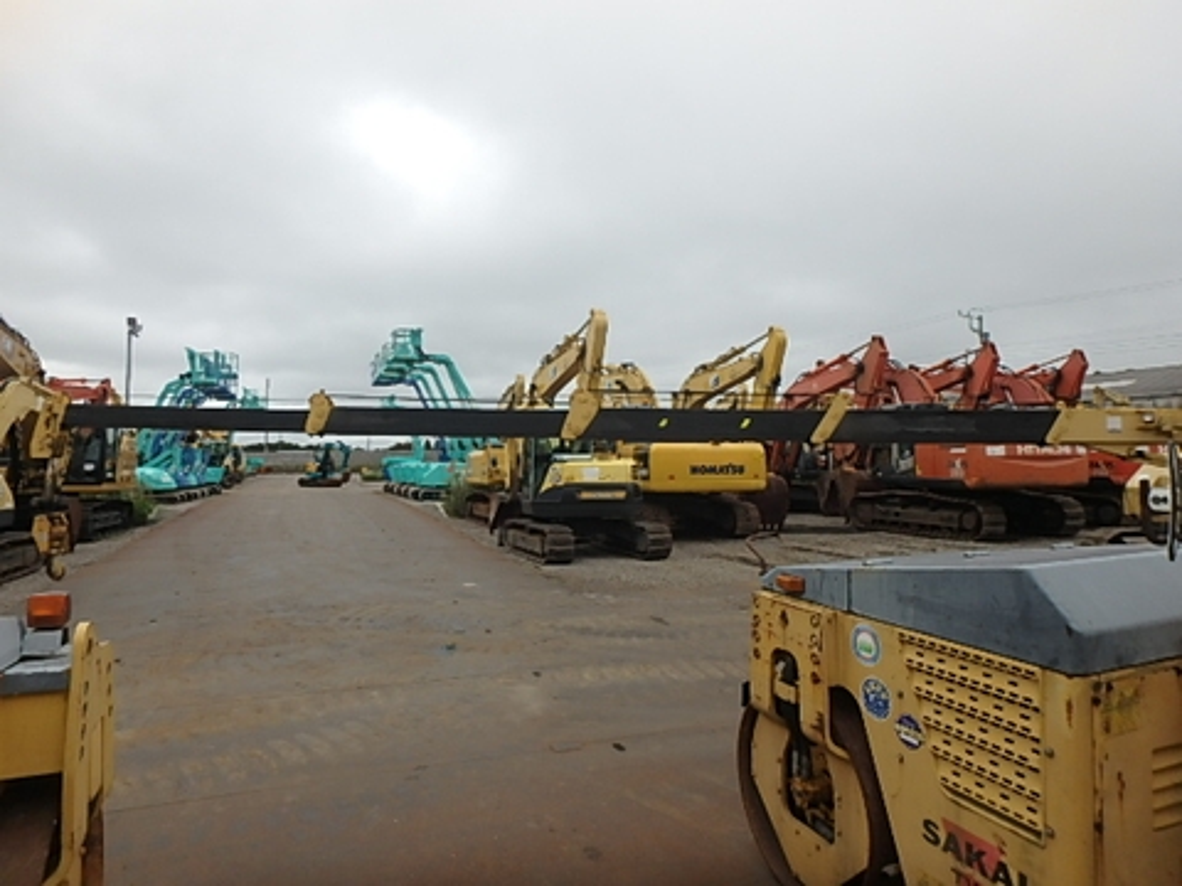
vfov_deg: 63.4
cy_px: 443
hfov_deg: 79.0
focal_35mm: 21
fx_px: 717
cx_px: 591
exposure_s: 1/640
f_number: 3.5
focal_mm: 3.7
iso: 125
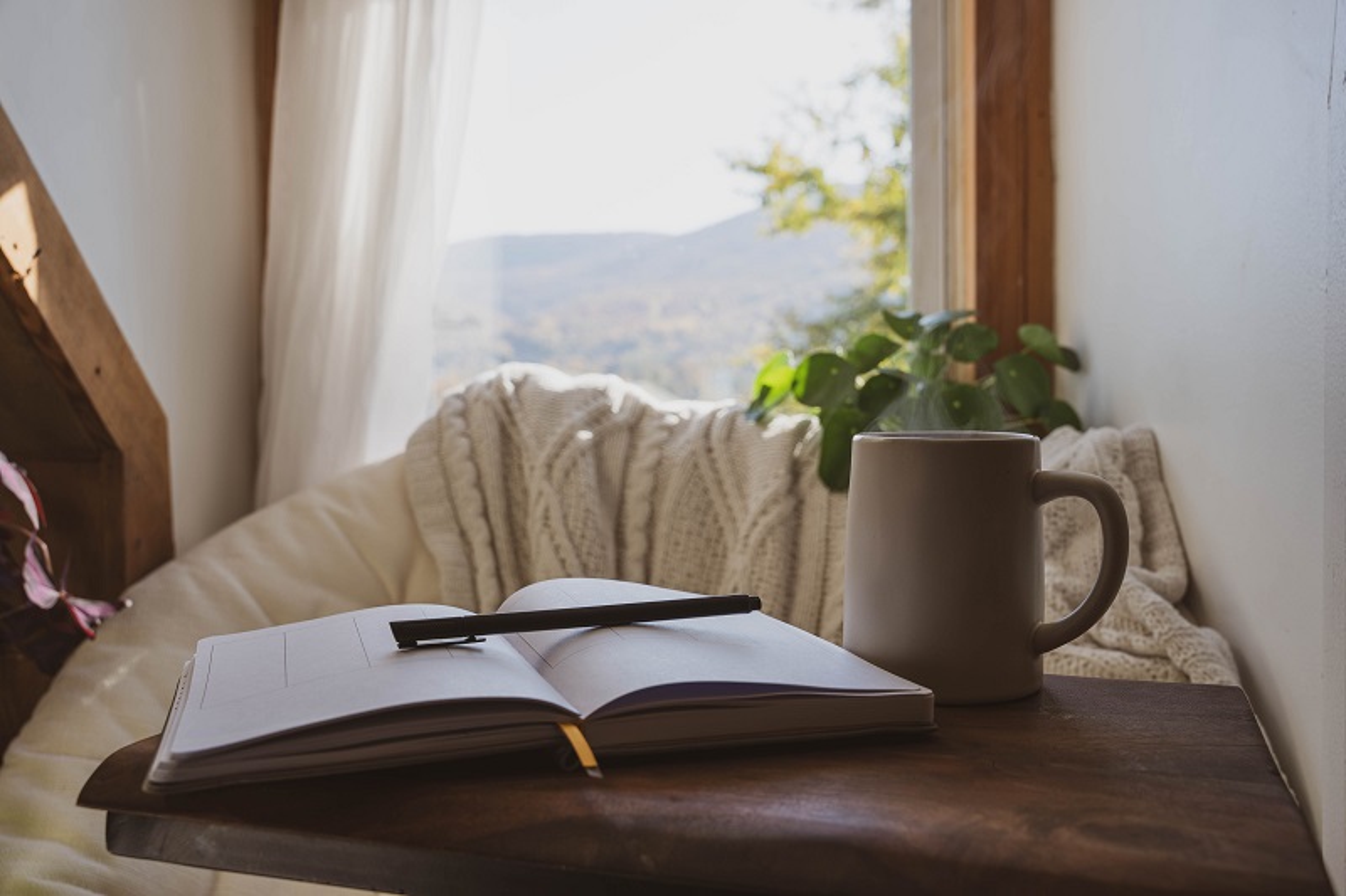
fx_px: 1334
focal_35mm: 36
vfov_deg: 37.1
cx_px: 673
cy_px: 448
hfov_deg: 53.5
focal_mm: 35.7
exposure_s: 1/100
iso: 100
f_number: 6.3
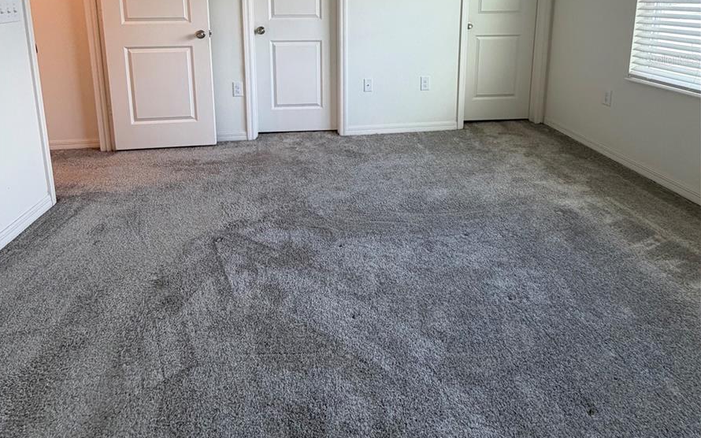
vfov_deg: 53.5
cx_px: 347
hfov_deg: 85.1
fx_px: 382
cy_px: 59
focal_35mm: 20
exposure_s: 1/120
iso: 160
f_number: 2.2
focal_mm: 2.22
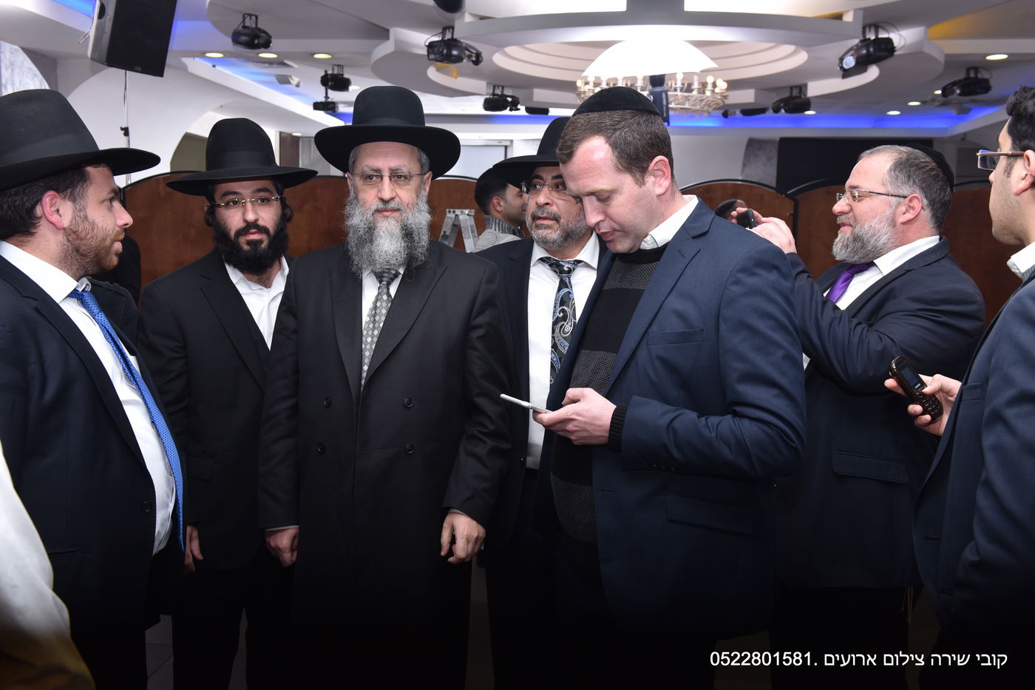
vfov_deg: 36.9
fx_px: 1035
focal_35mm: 36
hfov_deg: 53.1
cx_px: 518
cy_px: 345
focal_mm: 36
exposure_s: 1/125
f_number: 6.3
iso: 400
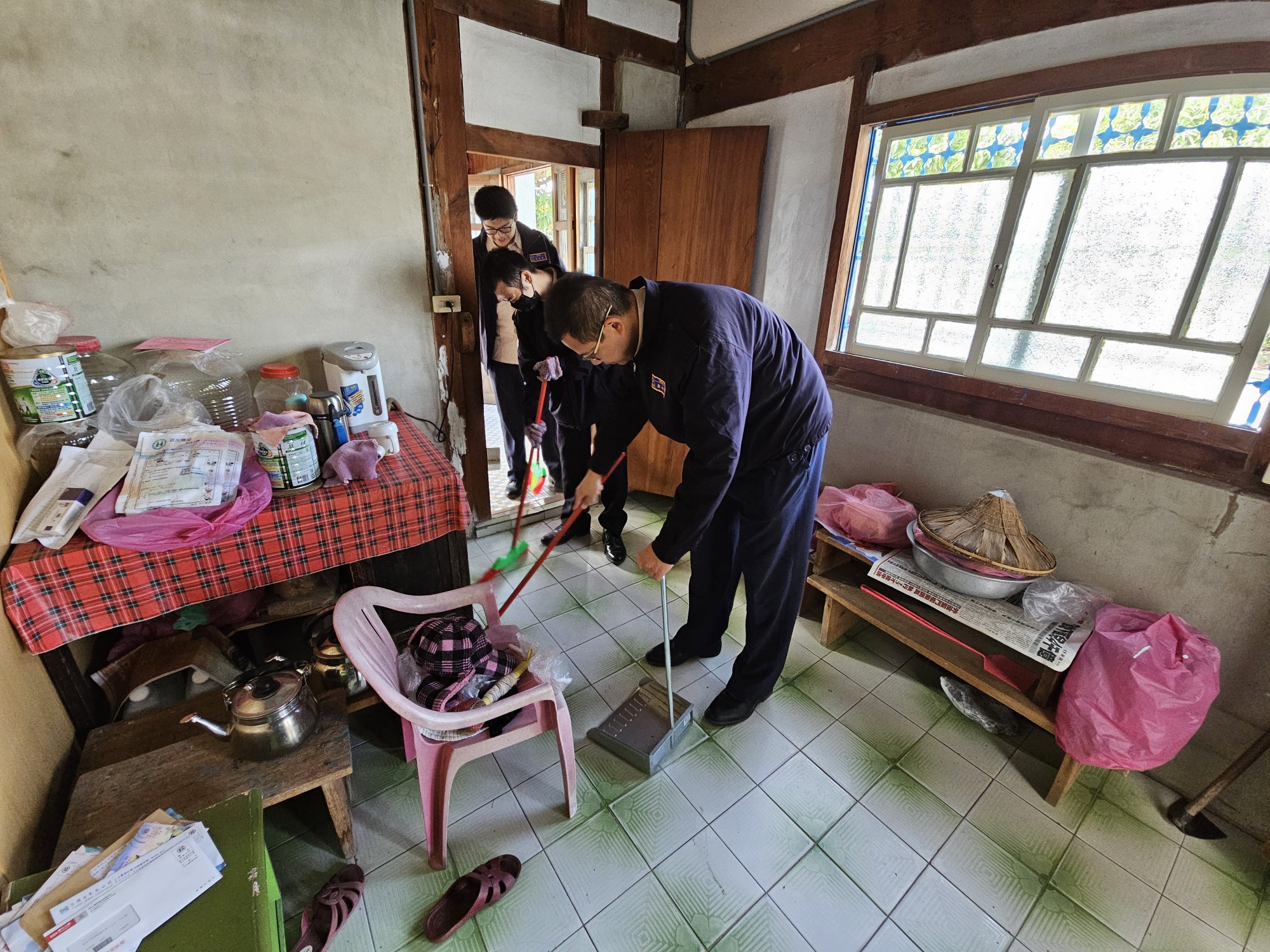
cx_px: 635
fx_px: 477
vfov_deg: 89.9
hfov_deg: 106.2
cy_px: 476
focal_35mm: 13
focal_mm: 2.2
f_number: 2.2
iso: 400
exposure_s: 1/60
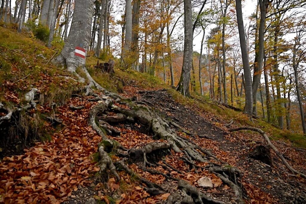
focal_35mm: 24
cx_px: 153
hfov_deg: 73.8
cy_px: 102
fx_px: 204
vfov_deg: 53.1
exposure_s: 1/250
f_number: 4
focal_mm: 24
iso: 320
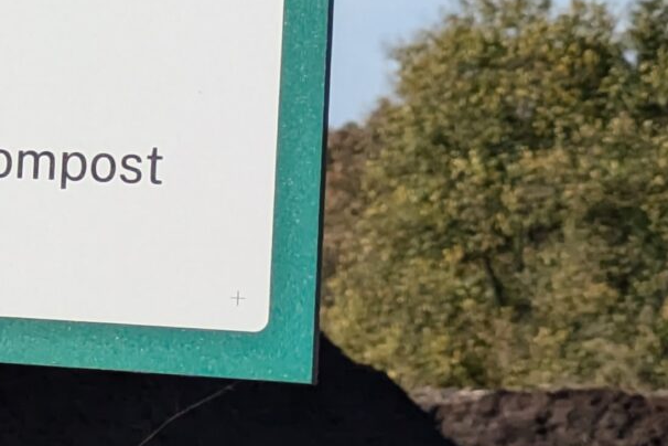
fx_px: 4156
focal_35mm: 224
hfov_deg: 8.7
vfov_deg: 6.1
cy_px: -251
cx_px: -635
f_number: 1.89
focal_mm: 5.43
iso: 102
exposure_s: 1/3937
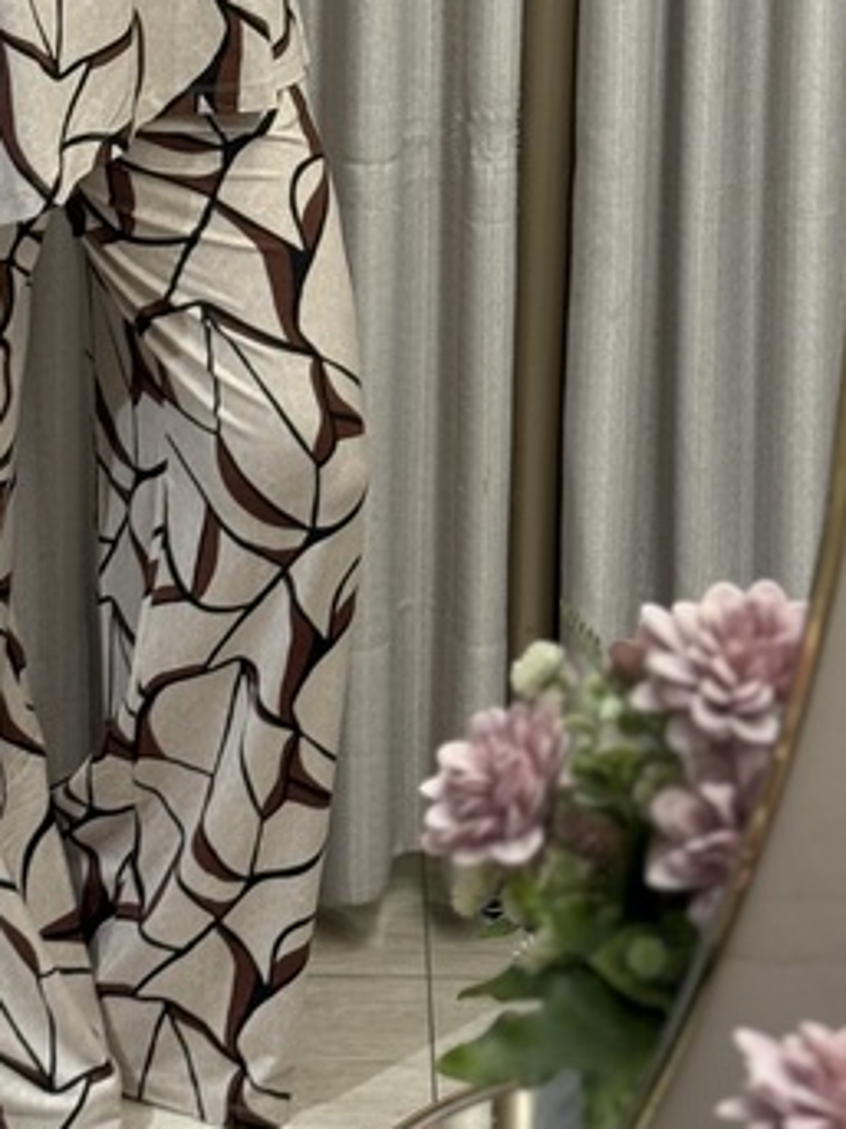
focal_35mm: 112
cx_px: 230
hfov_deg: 13.2
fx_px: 3652
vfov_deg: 17.1
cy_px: -63
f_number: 1.78
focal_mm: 6.76
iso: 64
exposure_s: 1/60
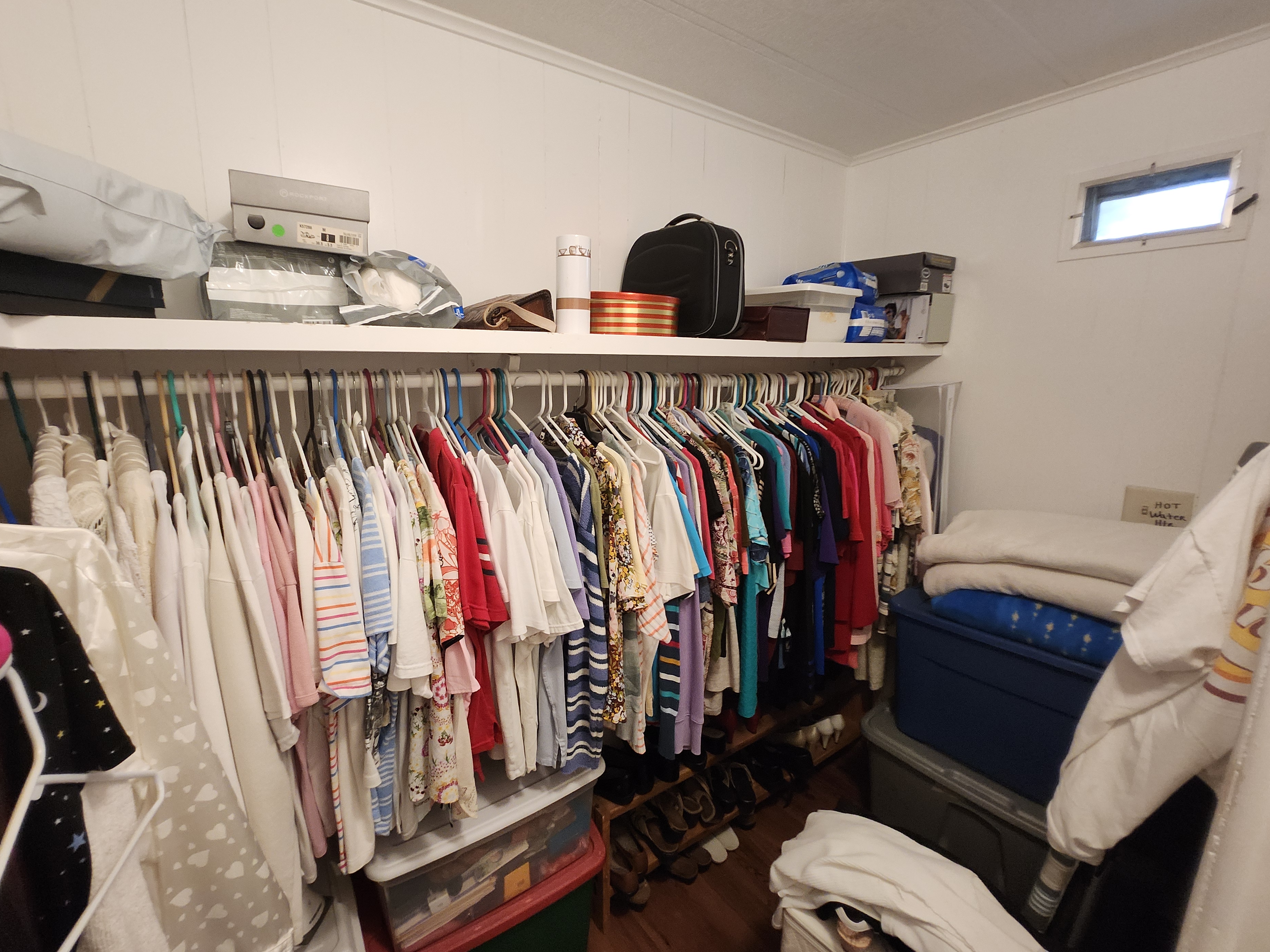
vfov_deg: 85.7
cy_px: 472
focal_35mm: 14
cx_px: 594
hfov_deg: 101.9
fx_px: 514
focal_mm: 1.7
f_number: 2.2
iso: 400
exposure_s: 1/40
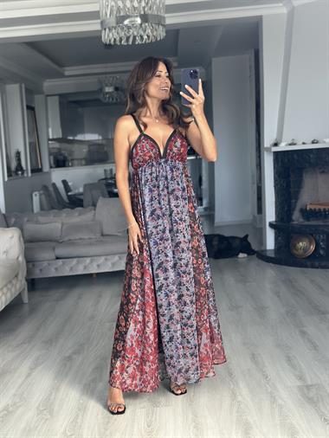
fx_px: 608
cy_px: 219
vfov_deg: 39.6
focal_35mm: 48
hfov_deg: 30.3
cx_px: 164
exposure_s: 1/121
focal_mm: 6.86
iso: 125
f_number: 1.78
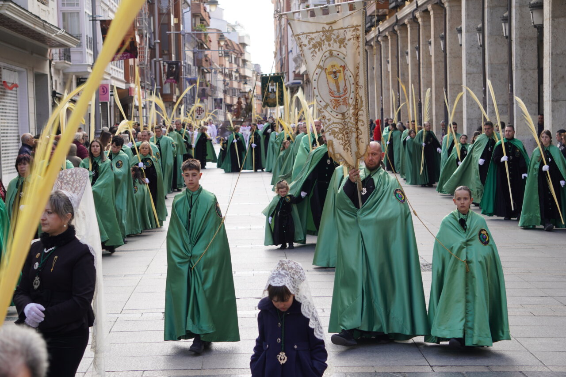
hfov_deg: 24.6
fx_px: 1297
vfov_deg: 16.5
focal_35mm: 82
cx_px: 283
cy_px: 188
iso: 100
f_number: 4.5
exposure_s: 1/160
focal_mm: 55
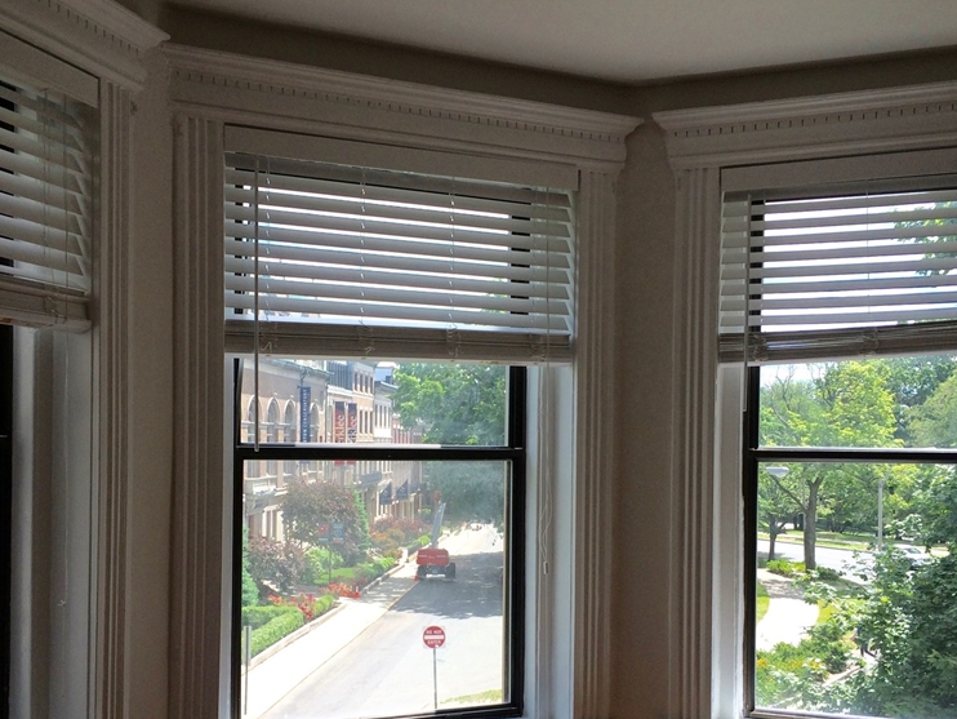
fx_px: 1106
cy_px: 457
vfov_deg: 35.7
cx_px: 435
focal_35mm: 40
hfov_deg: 46.7
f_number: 2.2
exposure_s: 1/651
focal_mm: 4.15
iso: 32
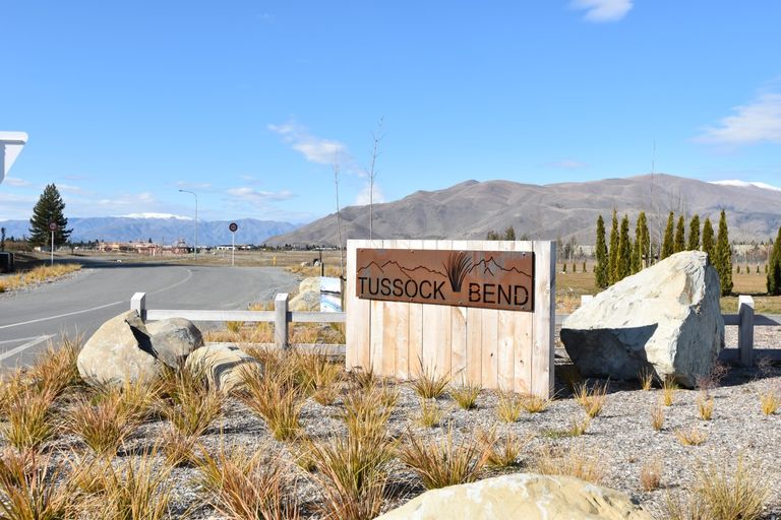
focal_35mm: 36
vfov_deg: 36.9
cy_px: 260
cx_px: 390
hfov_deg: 53.1
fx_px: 781
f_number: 10
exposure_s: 1/400
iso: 200
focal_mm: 24
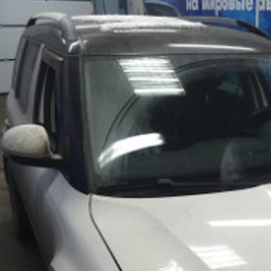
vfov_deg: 31.6
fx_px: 469
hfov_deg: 30.4
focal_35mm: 53
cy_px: 202
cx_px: 258
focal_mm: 4.15
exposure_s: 1/33
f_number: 2.2
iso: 100
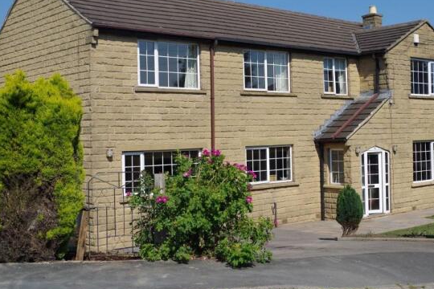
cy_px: 127
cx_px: 247
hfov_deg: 38.8
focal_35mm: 51
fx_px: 615
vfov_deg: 26.5
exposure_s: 1/320
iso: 100
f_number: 8
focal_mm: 28.13
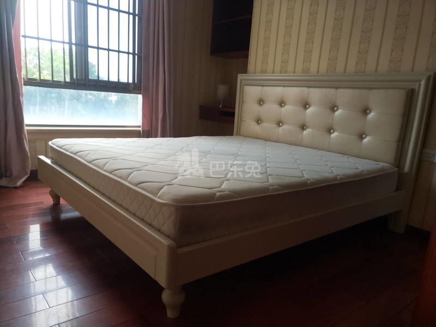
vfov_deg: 54.9
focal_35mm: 25
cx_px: 218
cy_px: 164
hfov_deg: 69.4
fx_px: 315
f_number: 1.8
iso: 80
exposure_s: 1/100
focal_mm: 4.36
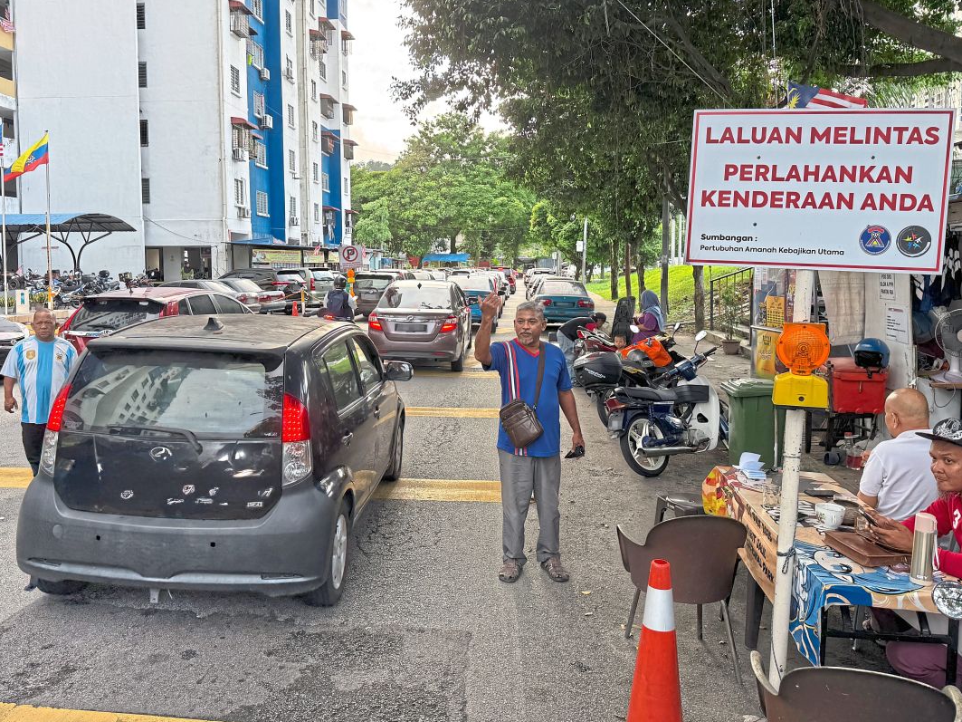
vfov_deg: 49.5
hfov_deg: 63.4
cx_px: 442
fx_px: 778
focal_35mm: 28
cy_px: 303
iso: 80
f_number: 1.78
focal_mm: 6.76
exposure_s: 1/305
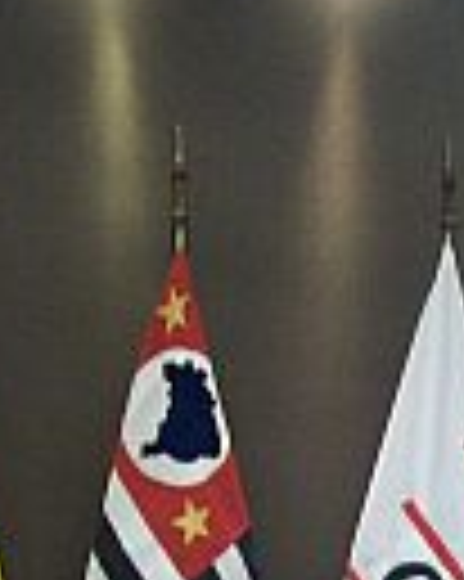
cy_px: 573
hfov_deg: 11.7
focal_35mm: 129
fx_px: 2217
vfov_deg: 14.7
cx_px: 568
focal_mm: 5.7
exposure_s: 1/33.1
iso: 160
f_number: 2.8
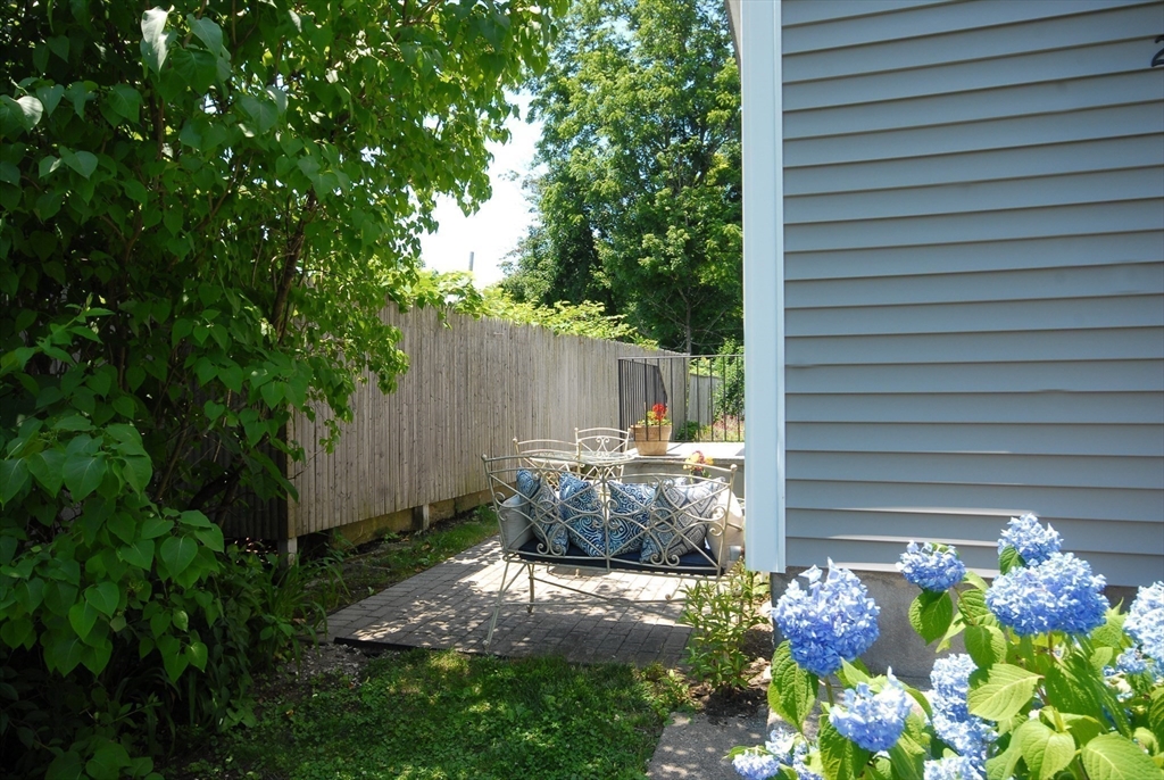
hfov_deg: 73.7
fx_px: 777
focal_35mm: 24
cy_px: 390
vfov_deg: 53.3
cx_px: 582
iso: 200
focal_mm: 16
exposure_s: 1/60
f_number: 11
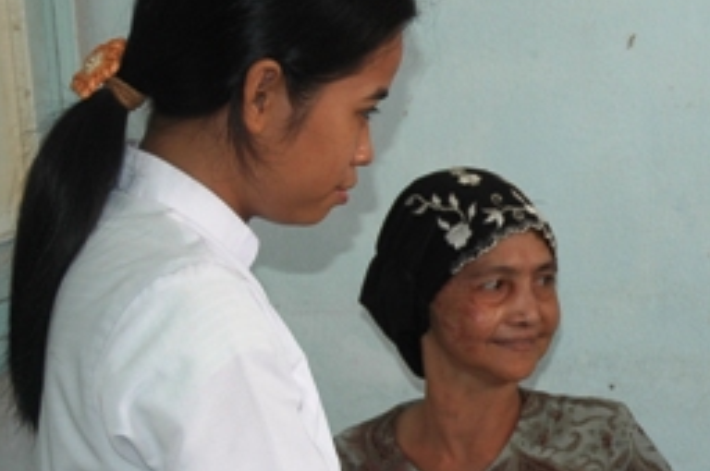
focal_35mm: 116
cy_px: 402
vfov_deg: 11.7
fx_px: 2290
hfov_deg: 17.0
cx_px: 785
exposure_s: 1/80
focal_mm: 31
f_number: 4
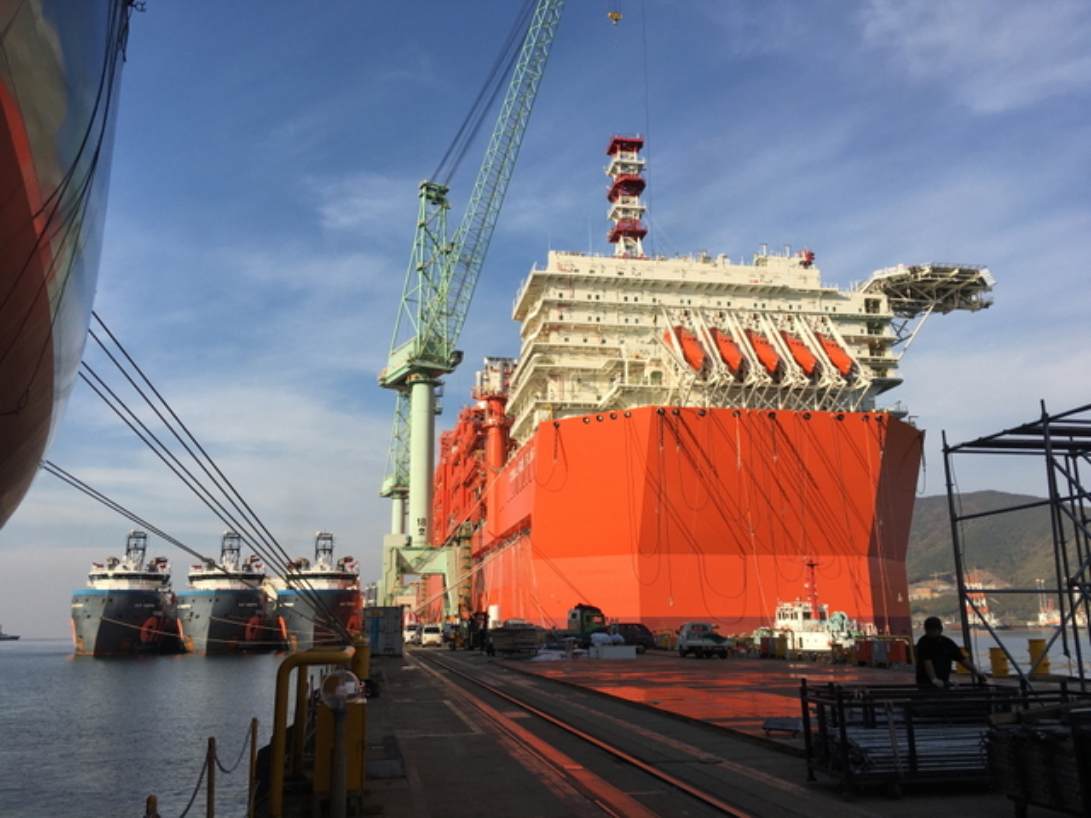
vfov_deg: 48.2
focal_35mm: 29
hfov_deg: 61.7
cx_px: 546
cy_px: 409
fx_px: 914
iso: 25
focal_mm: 4.15
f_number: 2.2
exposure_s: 1/1603
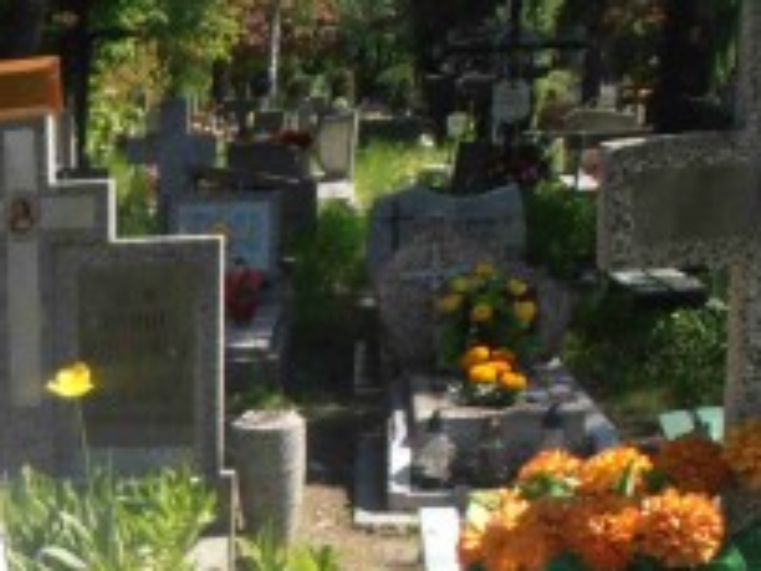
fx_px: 2067
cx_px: -213
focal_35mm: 94
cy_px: 739
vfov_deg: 15.0
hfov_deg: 19.4
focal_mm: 5.25
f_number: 3.5
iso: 80
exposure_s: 1/640
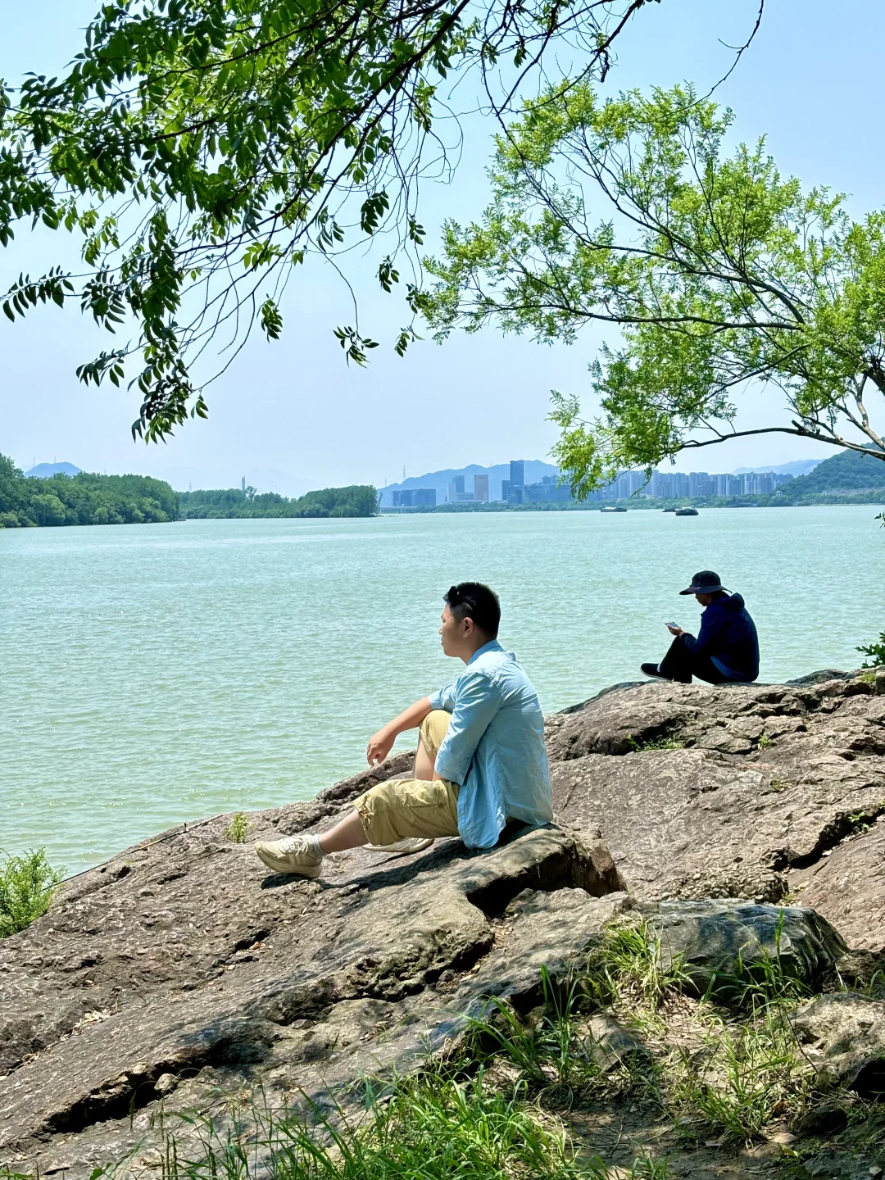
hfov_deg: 28.0
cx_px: 442
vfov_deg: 36.8
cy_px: 590
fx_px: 1773
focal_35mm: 52
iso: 32
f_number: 1.6
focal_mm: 5.96
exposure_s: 1/3788
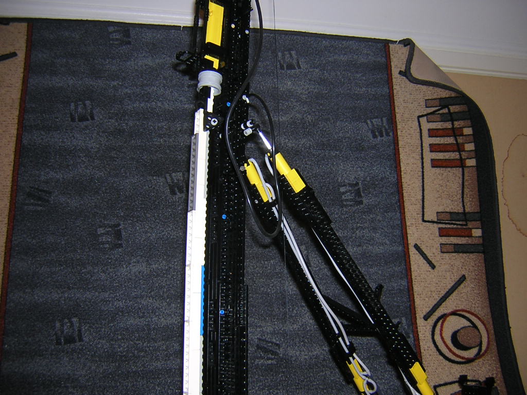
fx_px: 548
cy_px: 198
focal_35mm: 36
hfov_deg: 51.4
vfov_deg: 39.7
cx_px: 264
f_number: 2.6
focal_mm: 4.7
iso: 100
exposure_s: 1/60.1
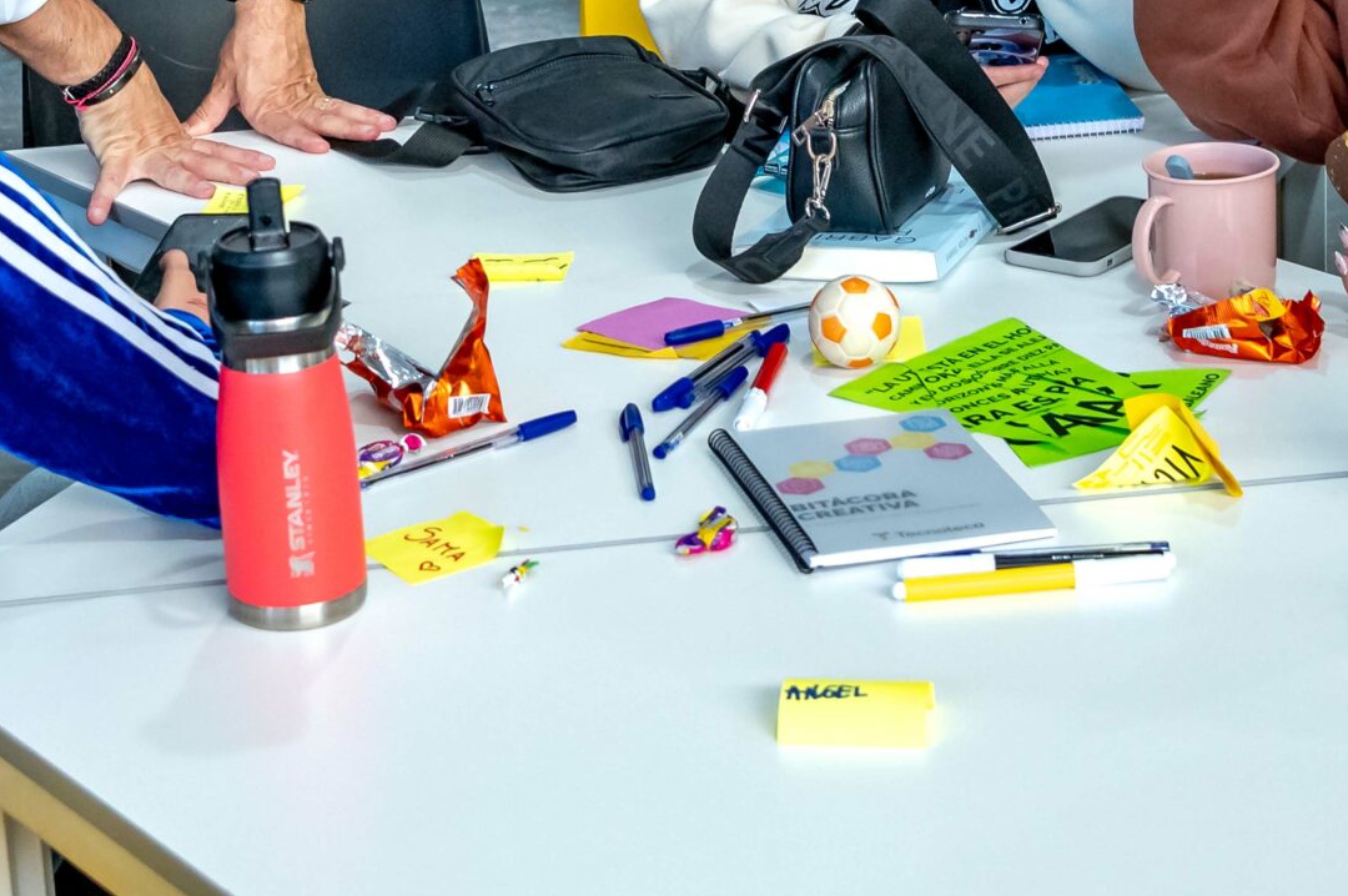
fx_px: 3105
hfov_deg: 24.5
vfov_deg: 16.1
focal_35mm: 83
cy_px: -31
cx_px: 775
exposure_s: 1/250
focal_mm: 35
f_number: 5
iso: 2500
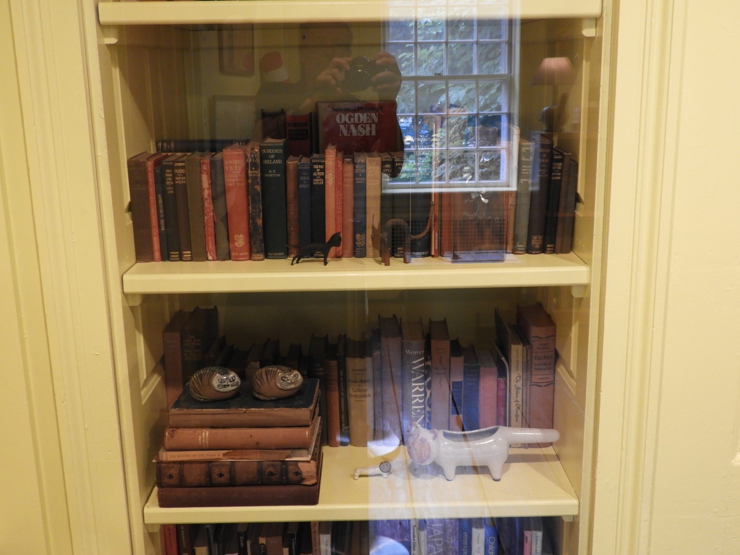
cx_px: 370
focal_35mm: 40
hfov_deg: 46.8
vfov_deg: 36.0
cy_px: 278
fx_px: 855
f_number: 3.8
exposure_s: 1/25
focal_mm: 7.2
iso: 400
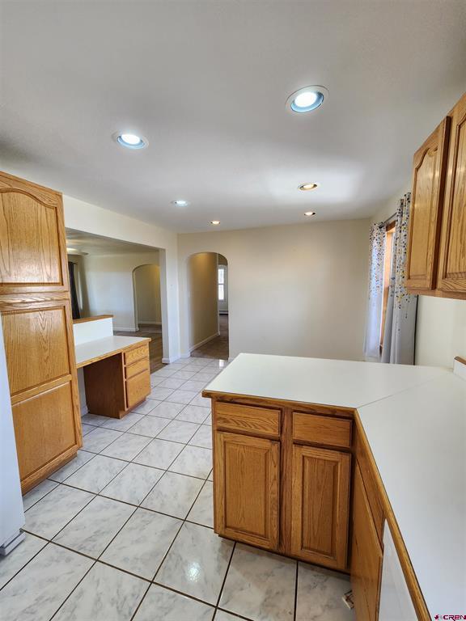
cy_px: 310
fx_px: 233
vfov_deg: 106.2
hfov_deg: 89.9
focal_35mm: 13
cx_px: 233
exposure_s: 1/60
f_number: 2.2
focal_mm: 2.2
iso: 125
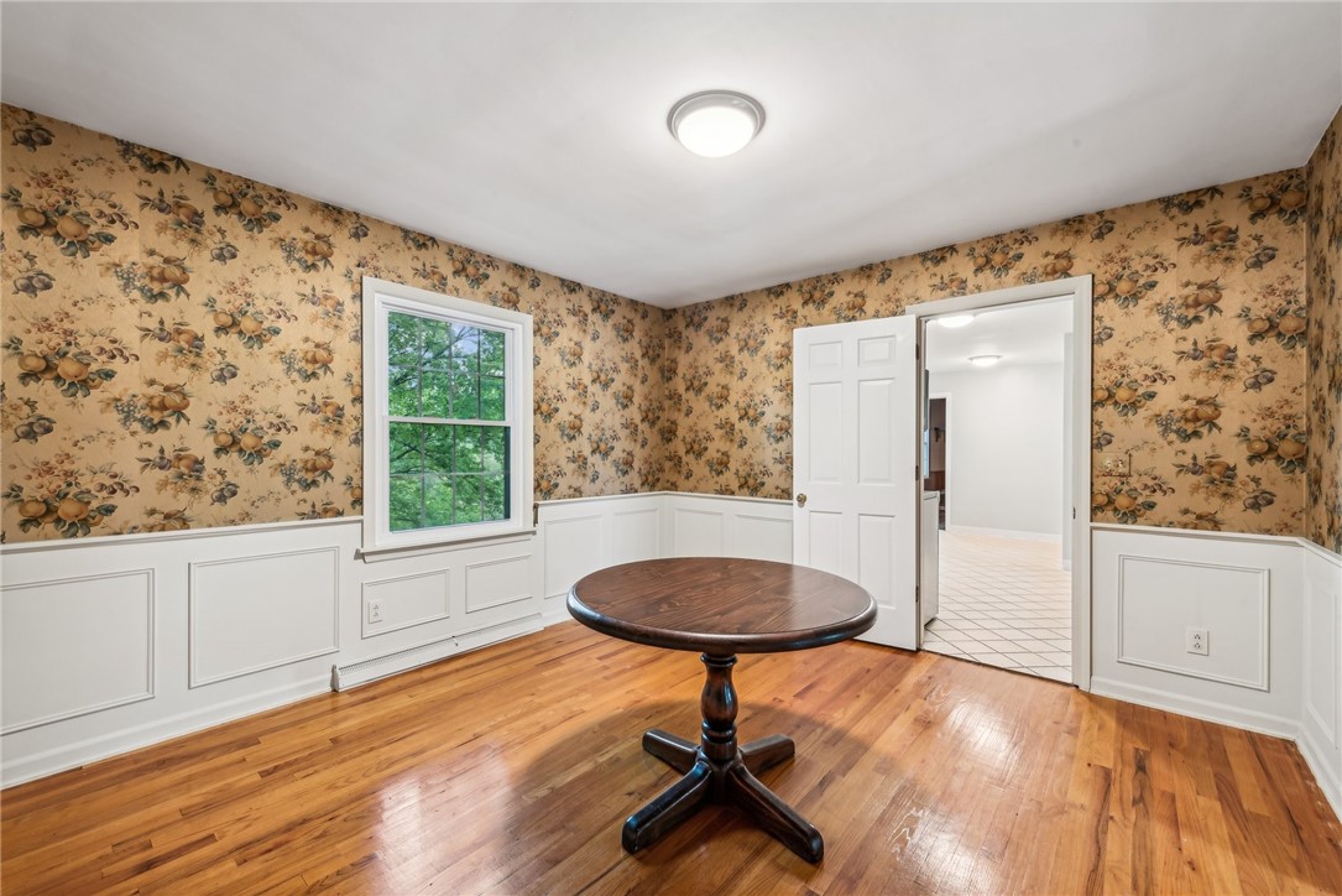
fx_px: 522
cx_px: 671
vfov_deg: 81.2
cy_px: 448
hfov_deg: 104.2
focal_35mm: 14
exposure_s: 1/1.67
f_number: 11
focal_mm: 14
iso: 80
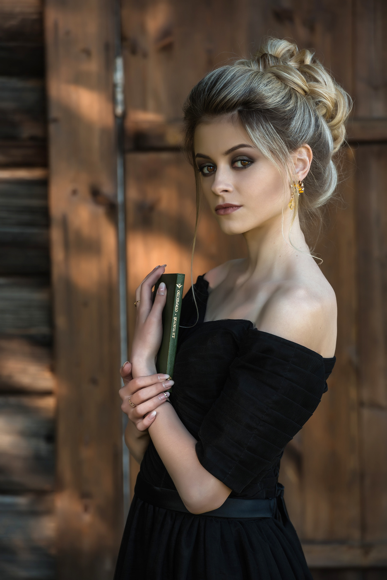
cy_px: 290
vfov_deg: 10.5
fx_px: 3140
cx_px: 194
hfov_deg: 7.1
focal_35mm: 195
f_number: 5.6
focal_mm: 195
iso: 200
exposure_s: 1/125
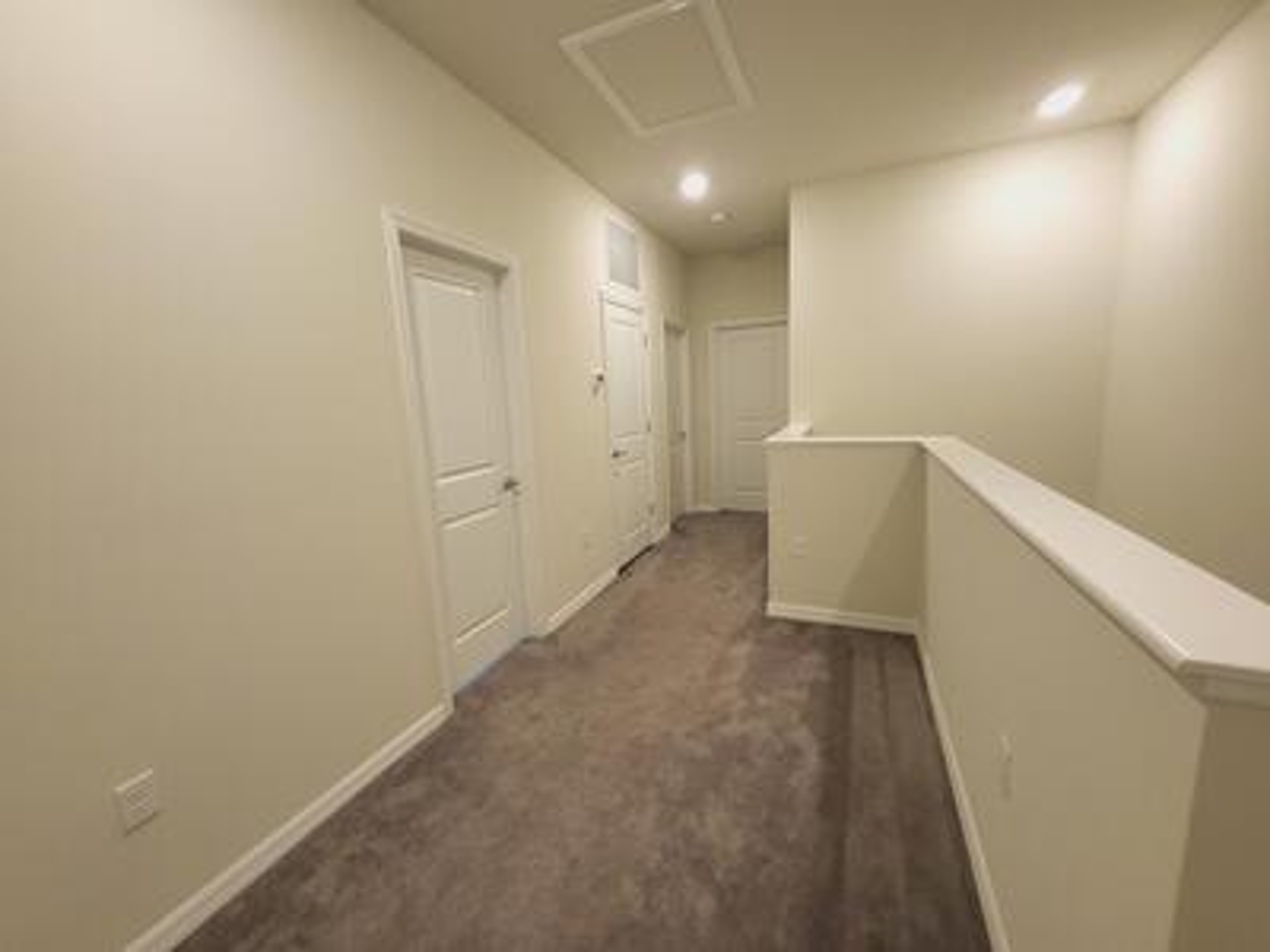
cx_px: 635
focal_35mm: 13
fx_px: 477
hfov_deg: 106.2
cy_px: 476
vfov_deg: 89.9
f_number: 2.2
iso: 250
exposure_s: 1/60
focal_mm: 1.74
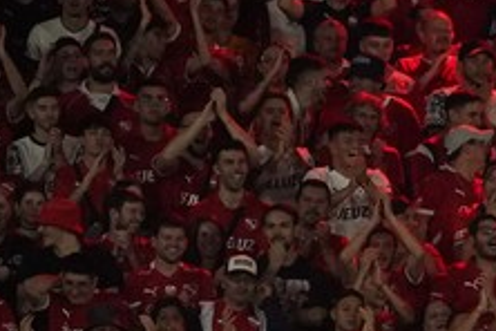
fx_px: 26823
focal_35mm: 1947
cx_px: 630
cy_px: 380
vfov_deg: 0.7
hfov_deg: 1.1
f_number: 5.6
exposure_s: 1/640
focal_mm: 400
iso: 6400
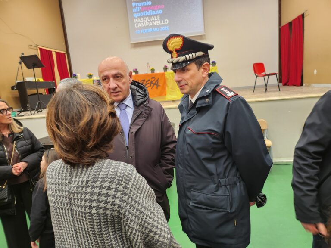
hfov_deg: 71.6
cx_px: 166
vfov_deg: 56.8
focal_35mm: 24
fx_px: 229
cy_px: 124
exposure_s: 1/30
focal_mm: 5
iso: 250
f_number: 1.8
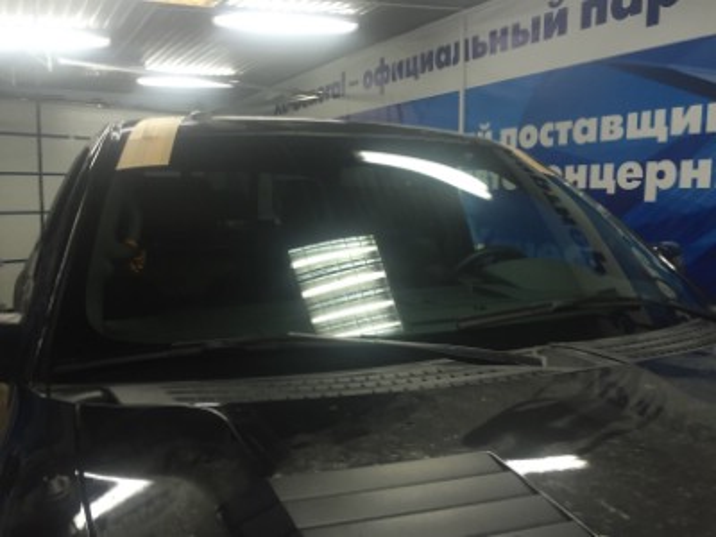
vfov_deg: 48.2
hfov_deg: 61.7
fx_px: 600
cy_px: 268
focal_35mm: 29
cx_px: 358
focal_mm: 4.15
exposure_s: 1/33
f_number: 2.2
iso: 100
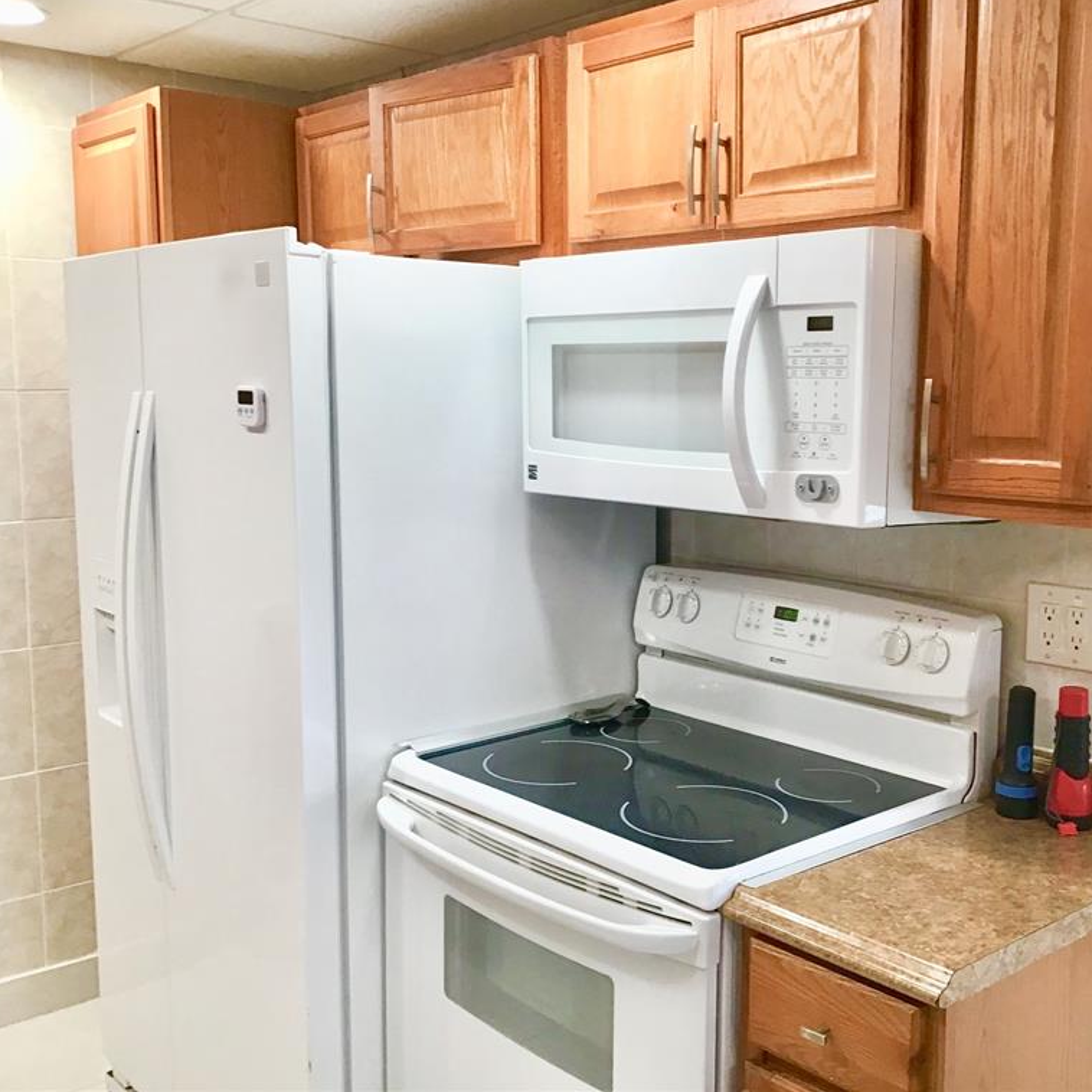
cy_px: 540
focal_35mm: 37
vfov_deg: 44.9
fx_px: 1321
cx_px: 655
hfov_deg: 44.7
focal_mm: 3.3
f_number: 2.4
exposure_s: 1/30
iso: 50
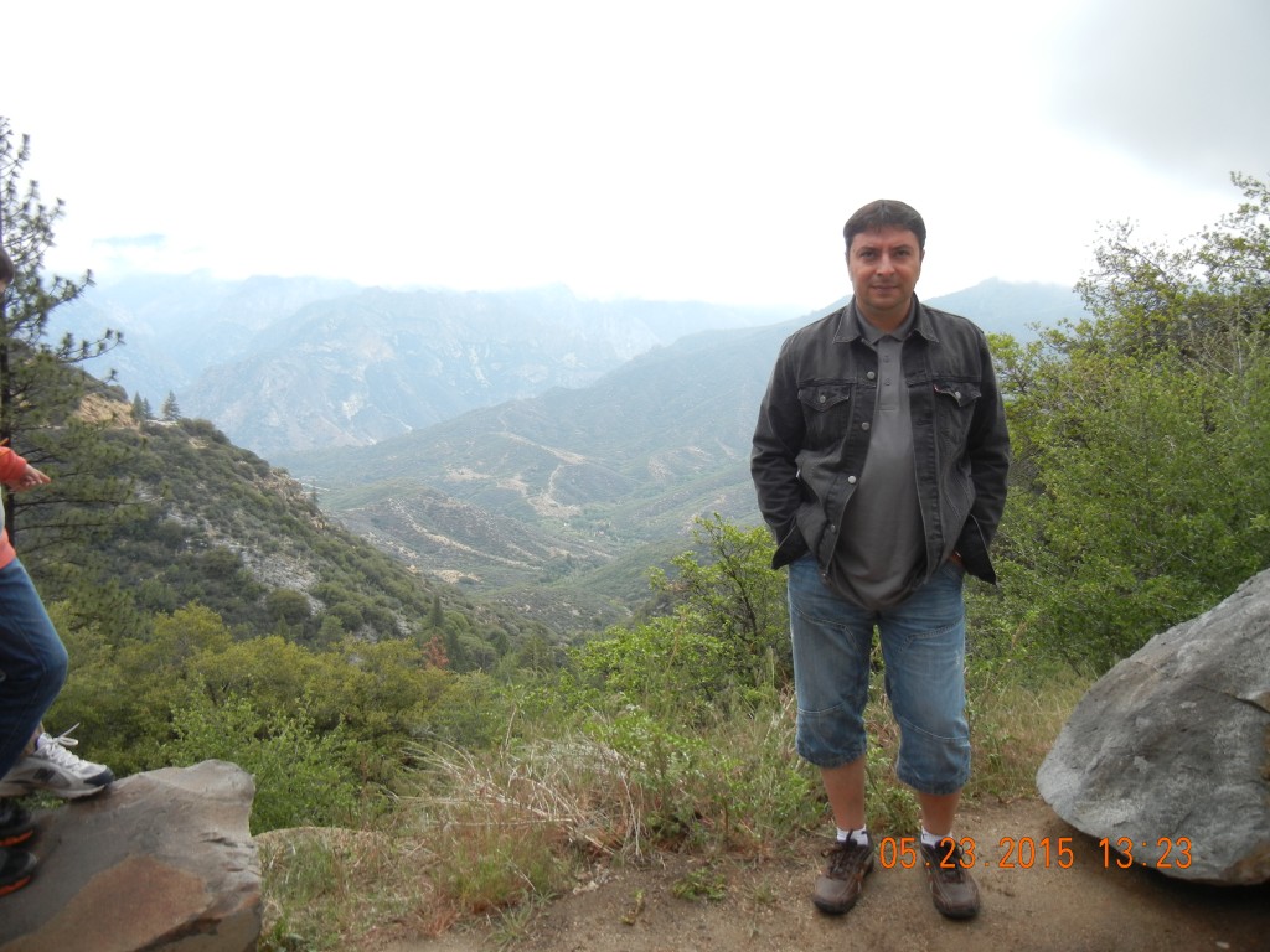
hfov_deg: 60.0
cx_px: 635
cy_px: 476
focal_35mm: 30
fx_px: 1101
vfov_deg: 46.8
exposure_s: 1/462
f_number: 3.5
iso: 160
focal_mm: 5.4
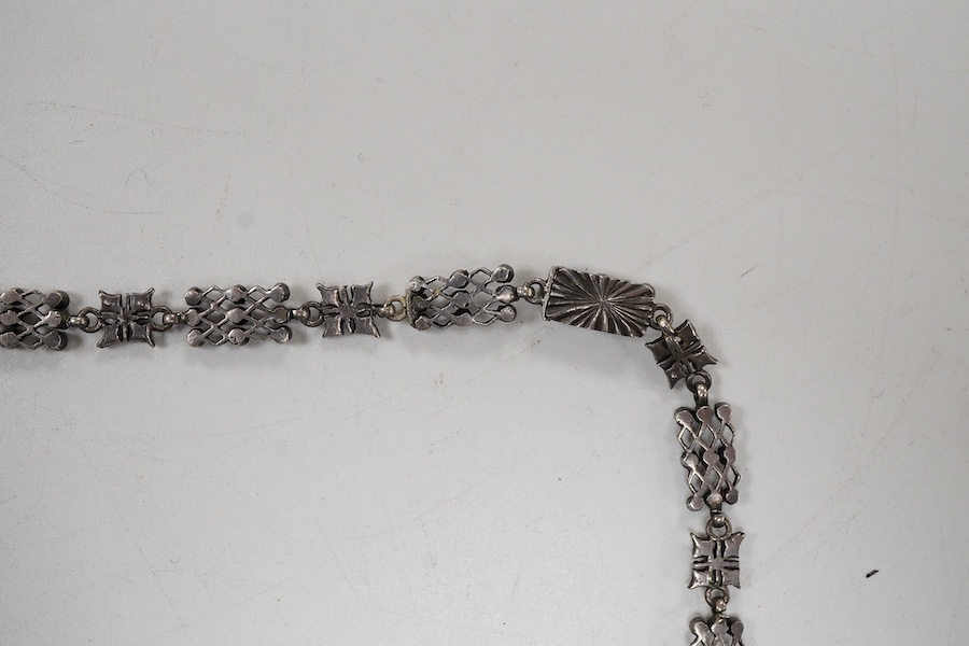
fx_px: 1211
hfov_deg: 43.6
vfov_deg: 29.9
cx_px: 484
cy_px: 323
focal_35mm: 45
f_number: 11
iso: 1250
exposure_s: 1/125
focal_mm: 30
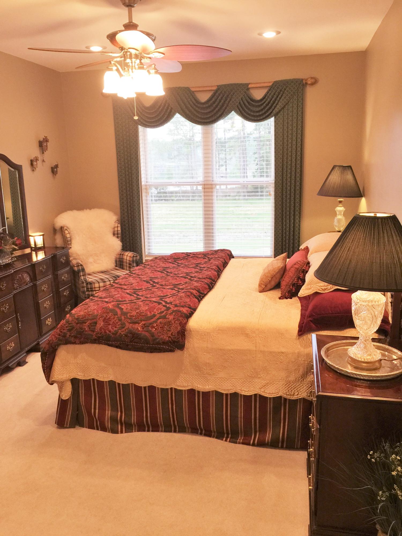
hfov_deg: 48.2
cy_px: 268
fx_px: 449
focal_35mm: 29
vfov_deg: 61.7
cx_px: 201
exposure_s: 1/30
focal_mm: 4.15
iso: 50
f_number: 2.2
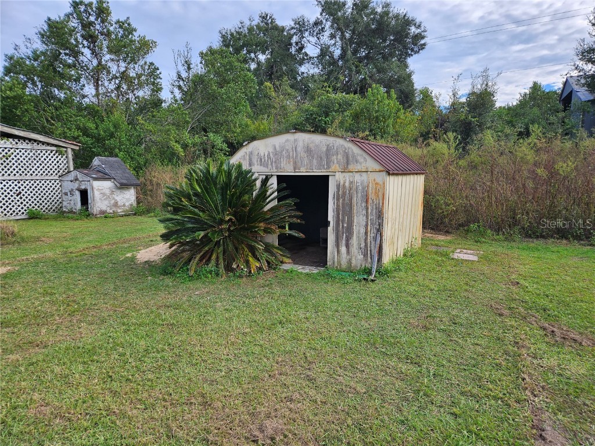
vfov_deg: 58.9
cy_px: 223
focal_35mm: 23
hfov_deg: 73.9
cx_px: 298
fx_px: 395
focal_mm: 5.4
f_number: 1.8
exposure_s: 1/655
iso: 25
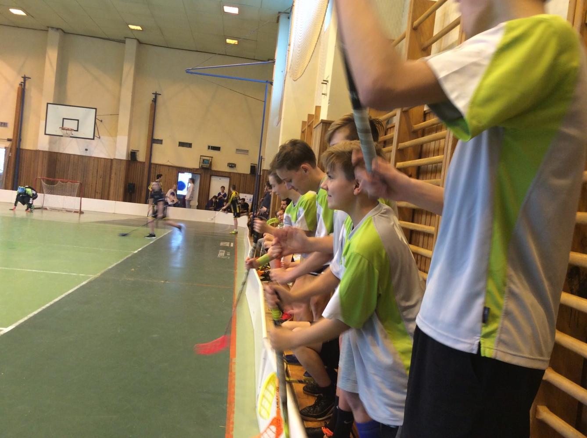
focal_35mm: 32
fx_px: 542
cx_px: 294
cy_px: 219
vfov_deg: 44.0
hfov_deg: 56.9
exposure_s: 1/25
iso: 50
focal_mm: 3.3
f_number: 2.4
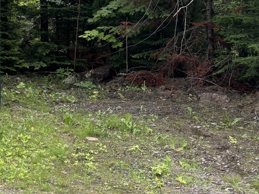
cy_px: 35
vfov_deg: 19.7
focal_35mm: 74
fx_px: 554
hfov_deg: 22.7
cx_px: -101
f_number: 1.6
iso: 50
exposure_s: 1/411
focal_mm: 5.96
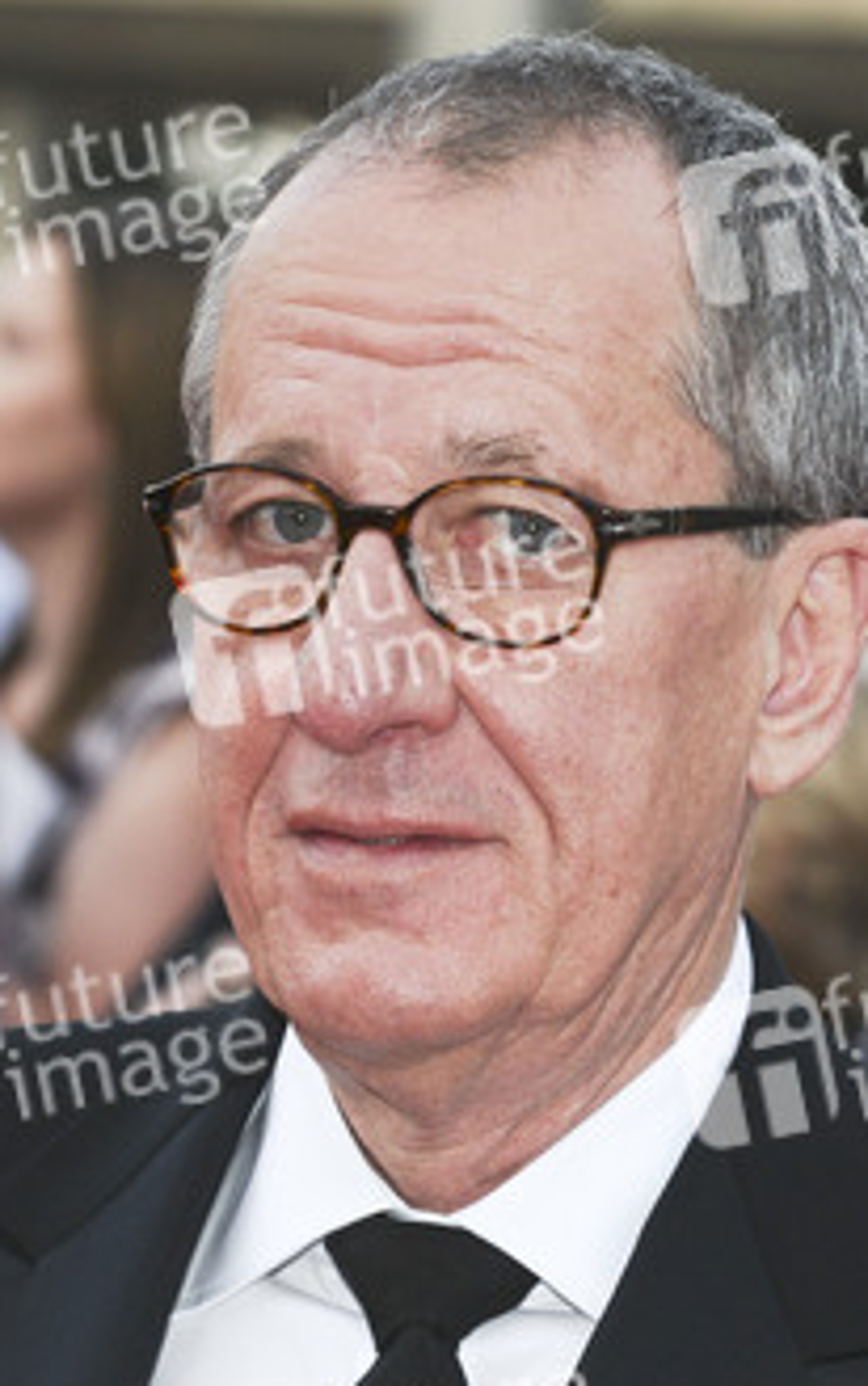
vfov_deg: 11.3
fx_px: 7031
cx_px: 512
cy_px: 838
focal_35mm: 186
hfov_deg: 7.1
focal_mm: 100
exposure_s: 1/200
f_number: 6.3
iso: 250
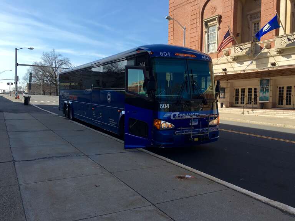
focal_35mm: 29
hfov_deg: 61.7
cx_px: 148
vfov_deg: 48.2
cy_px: 110
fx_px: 247
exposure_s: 1/801
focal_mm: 4.15
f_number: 2.2
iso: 25
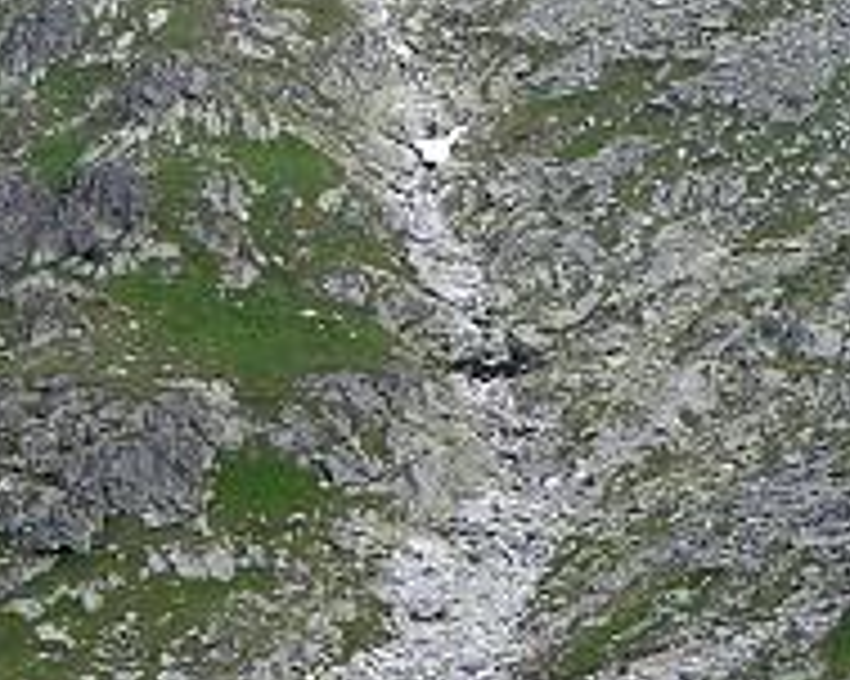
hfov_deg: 12.2
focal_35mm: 157
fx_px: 3948
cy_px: 140
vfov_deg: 9.8
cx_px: 814
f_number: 4.4
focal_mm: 6.3
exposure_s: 1/200
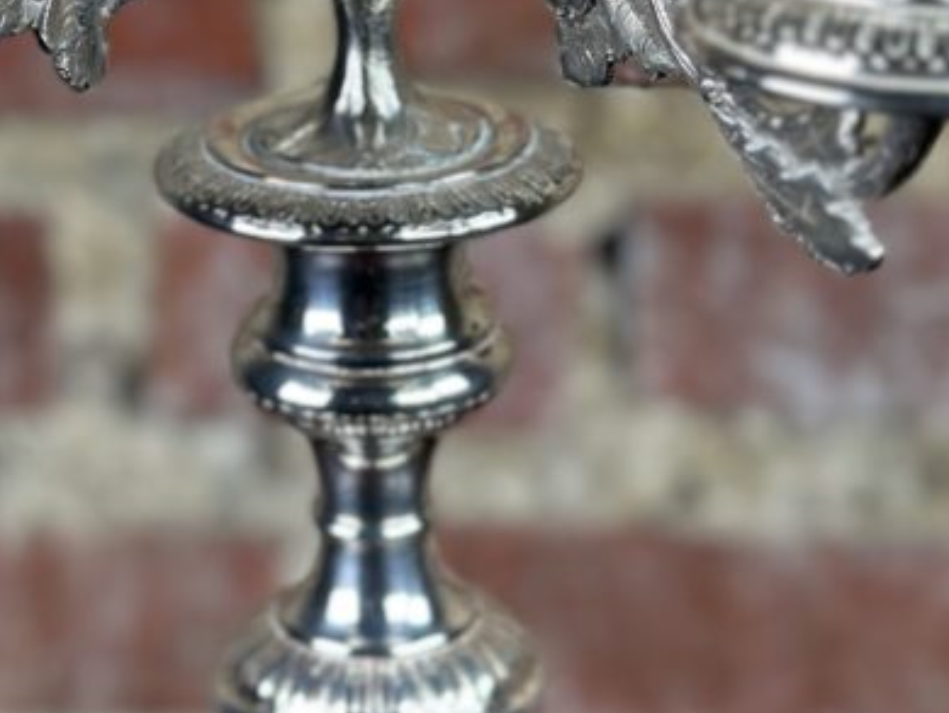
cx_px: 387
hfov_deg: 15.6
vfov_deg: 11.7
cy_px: 66
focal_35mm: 126
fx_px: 3456
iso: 64
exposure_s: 1/100
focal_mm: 6.86
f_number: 1.78
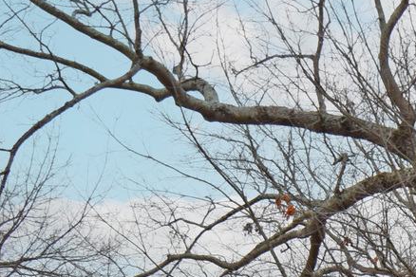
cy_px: 534
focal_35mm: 137
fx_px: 1583
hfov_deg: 14.4
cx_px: 522
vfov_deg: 9.4
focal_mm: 20
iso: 200
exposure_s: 1/250
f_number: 6.3
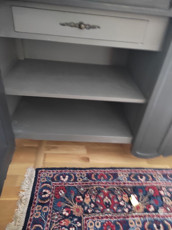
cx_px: 86
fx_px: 172
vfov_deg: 67.3
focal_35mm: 26
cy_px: 115
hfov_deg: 53.1
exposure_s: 1/17
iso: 2444
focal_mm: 4.74
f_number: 1.79
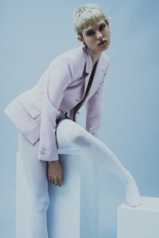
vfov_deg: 39.6
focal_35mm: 50
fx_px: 331
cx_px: 80
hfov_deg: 27.0
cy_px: 119
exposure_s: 1/160
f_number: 9
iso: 320
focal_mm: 50
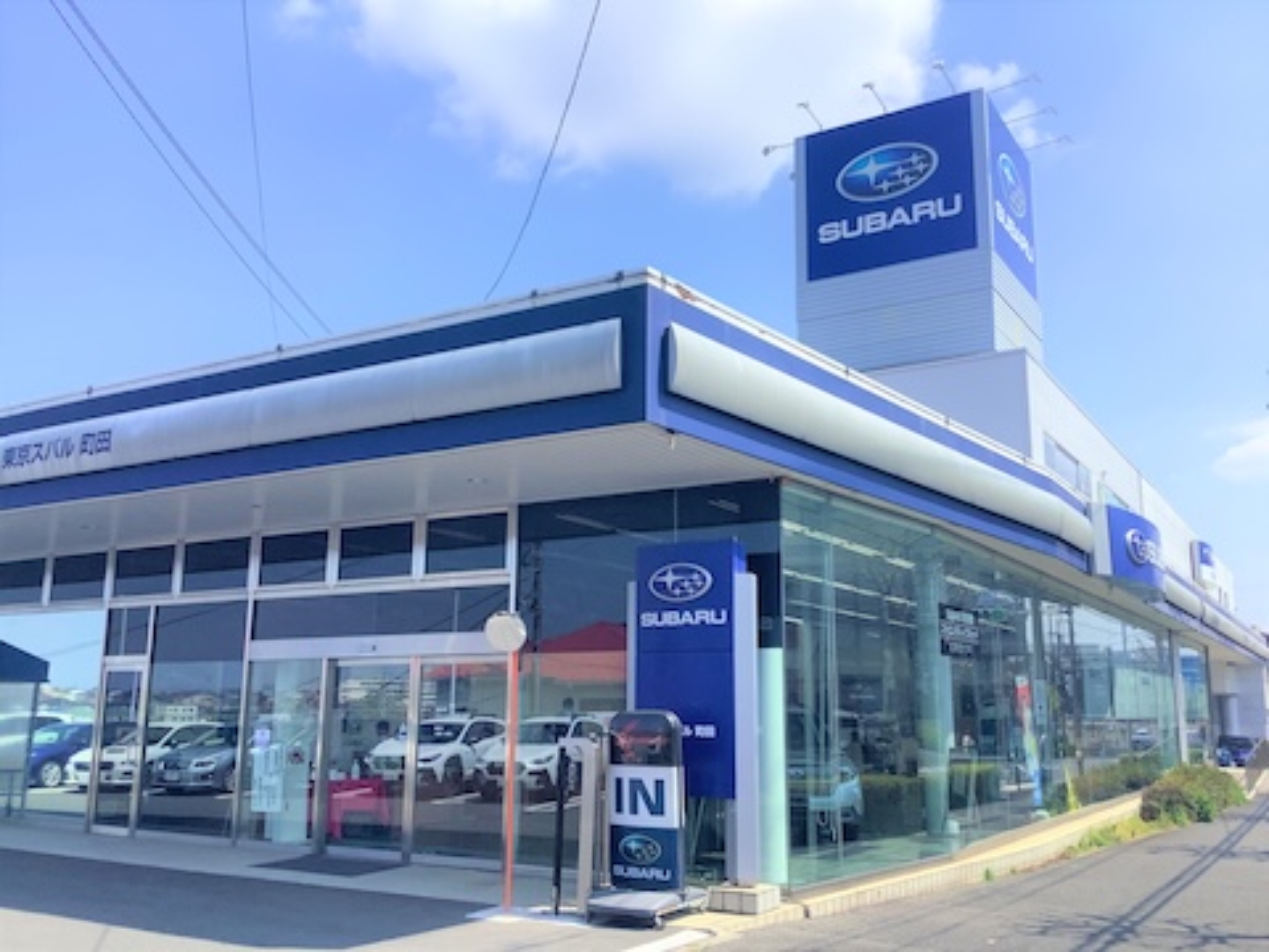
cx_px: 634
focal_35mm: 31
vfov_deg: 45.4
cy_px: 476
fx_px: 1136
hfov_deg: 58.4
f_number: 2.4
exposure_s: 1/1235
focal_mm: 3.3
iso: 25
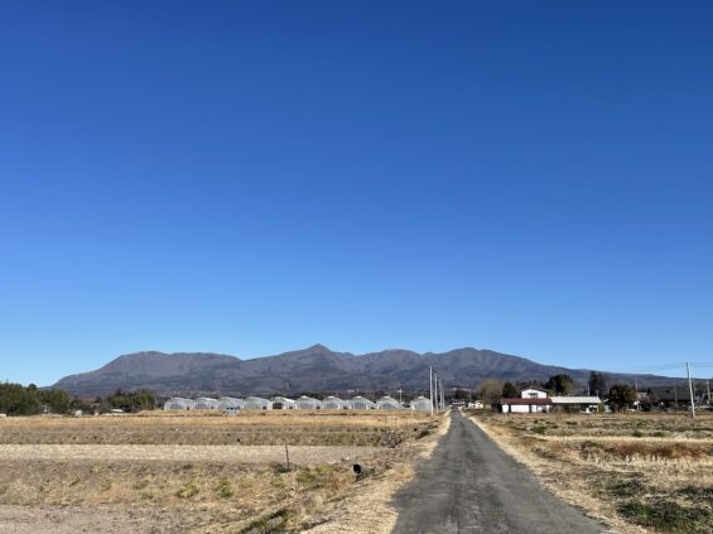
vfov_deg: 45.4
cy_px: 288
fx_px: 638
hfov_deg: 58.3
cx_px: 319
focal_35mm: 31
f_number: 1.6
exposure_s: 1/4348
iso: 32
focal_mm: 5.1
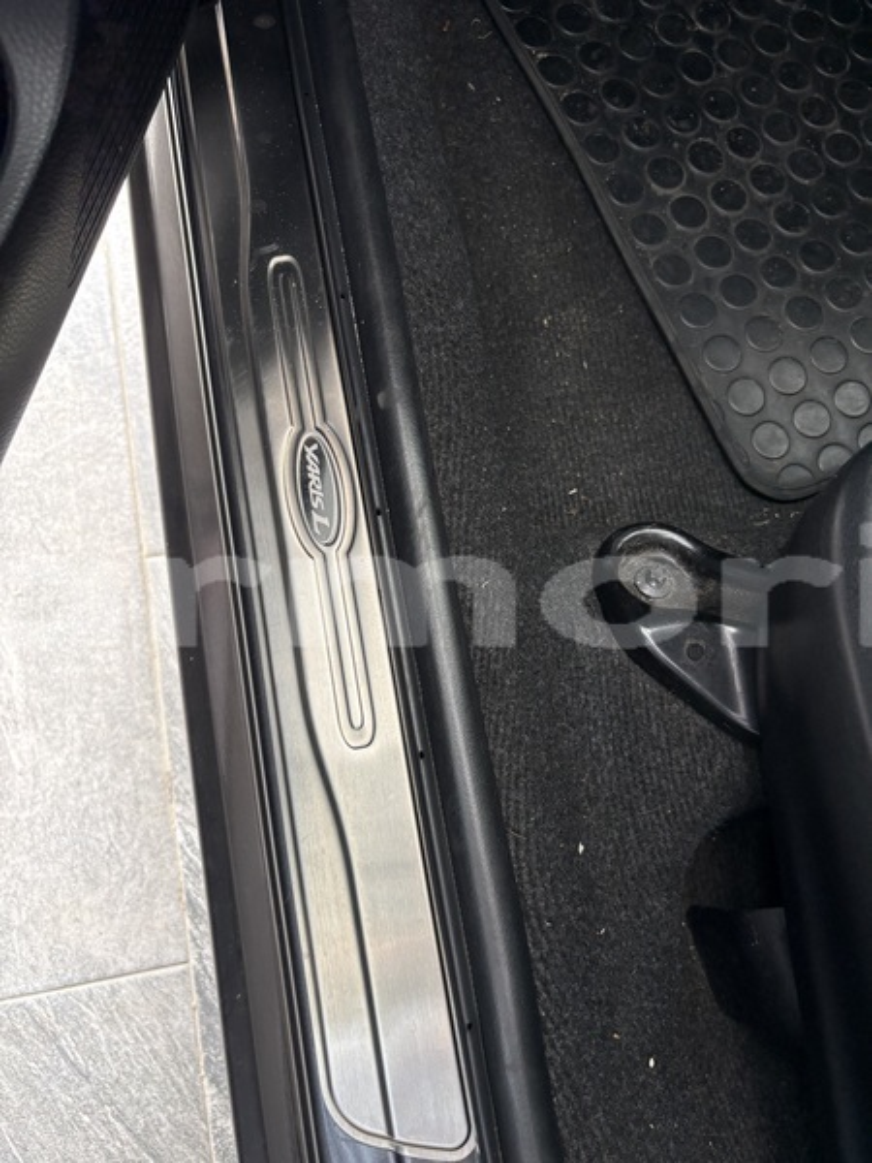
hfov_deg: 53.1
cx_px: 436
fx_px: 873
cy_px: 582
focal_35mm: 26
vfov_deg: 67.3
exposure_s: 1/85
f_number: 1.6
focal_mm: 5.96
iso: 125
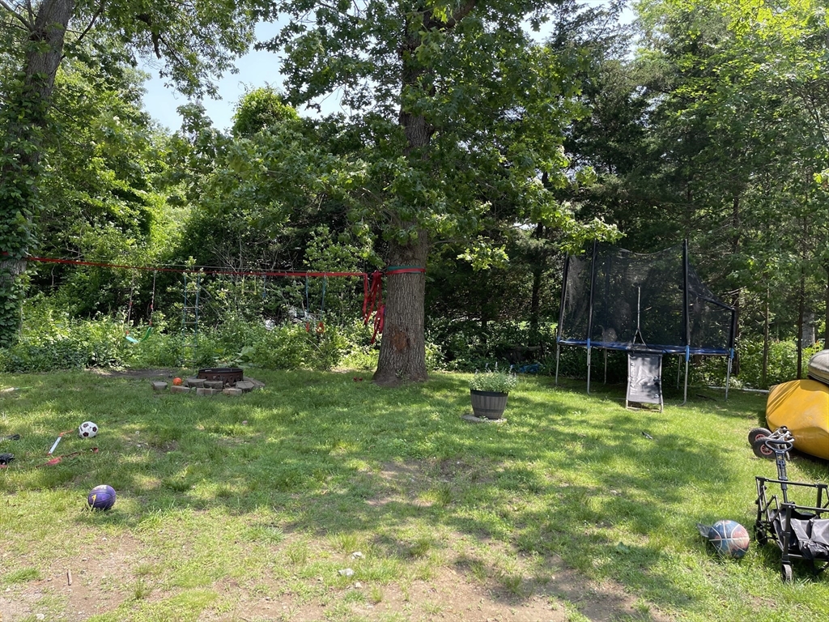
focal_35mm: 25
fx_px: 599
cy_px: 311
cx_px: 414
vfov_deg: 54.9
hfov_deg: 69.4
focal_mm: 5.1
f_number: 1.6
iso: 32
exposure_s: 1/470
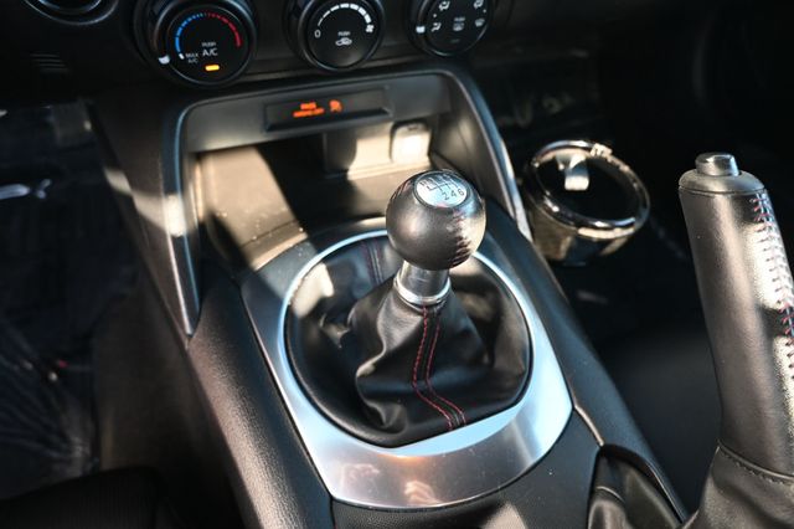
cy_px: 264
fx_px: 529
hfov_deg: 73.8
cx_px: 397
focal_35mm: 24
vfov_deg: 53.1
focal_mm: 16
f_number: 3.5
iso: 1100
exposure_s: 1/125
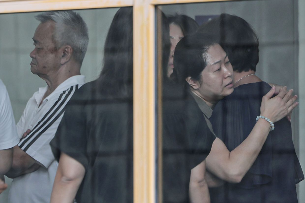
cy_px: 102
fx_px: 1016
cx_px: 152
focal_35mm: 120
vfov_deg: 11.4
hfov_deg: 17.1
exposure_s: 1/250
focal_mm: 120
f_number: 4
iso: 100
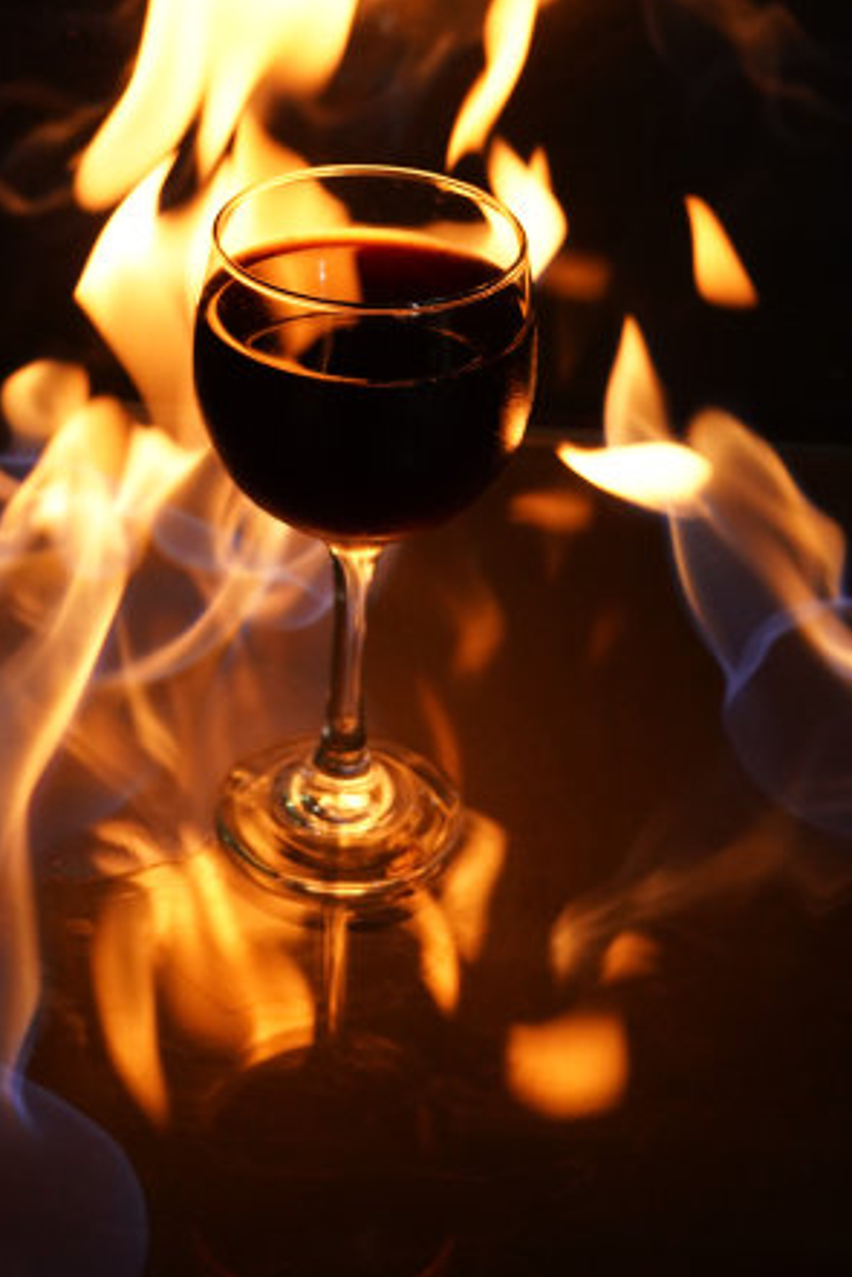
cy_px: 477
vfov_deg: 28.0
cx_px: 309
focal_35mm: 72
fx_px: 2554
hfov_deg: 18.9
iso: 2500
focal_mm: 35
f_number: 5
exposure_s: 1/60
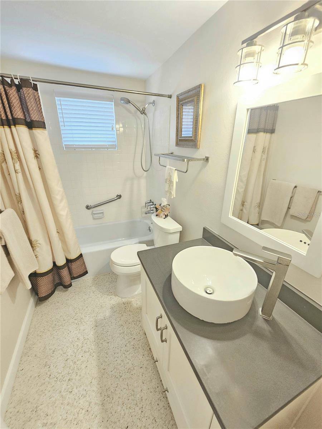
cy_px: 214
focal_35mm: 13
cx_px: 161
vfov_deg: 106.2
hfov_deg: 89.9
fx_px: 161
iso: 400
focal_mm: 2.2
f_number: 2.2
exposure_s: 1/30
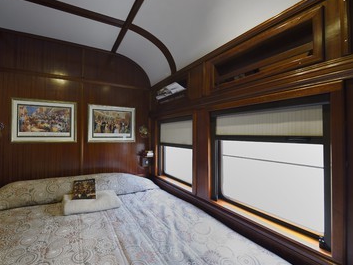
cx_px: 145
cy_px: 133
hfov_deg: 93.5
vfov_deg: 78.1
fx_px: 163
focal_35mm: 16
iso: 800
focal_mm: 14
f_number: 5
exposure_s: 1/40
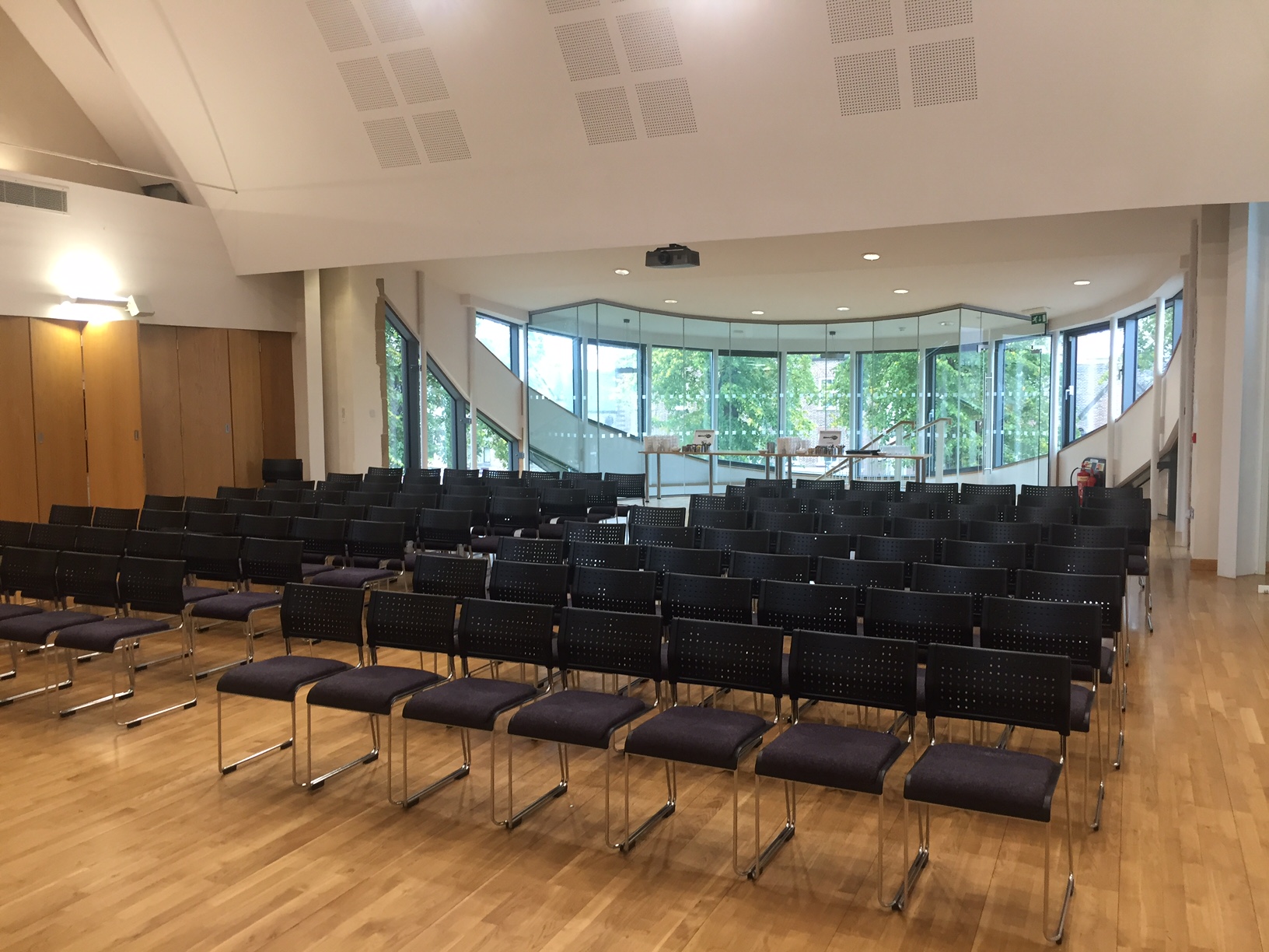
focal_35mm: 29
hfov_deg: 61.7
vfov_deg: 48.2
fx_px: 1063
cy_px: 476
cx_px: 634
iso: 100
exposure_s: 1/33
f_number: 2.2
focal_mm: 4.15
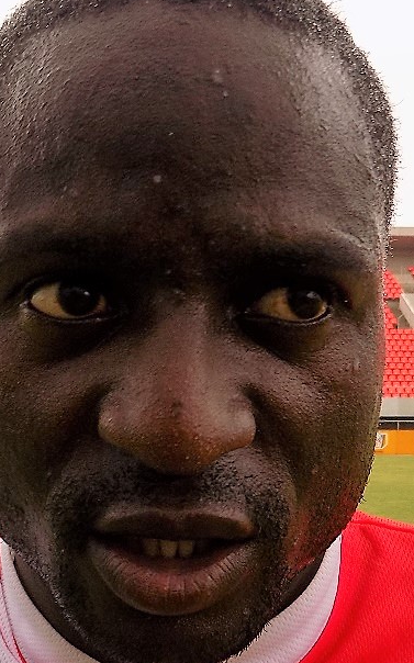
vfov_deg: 38.3
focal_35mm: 52
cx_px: 91
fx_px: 940
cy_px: 454
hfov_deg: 24.5
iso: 80
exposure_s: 1/50
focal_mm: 4
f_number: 3.1
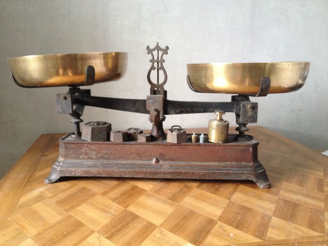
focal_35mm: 35
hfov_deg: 52.6
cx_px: 164
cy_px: 123
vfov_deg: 40.7
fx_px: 332
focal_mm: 4.28
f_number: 2.4
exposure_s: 1/20
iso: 250
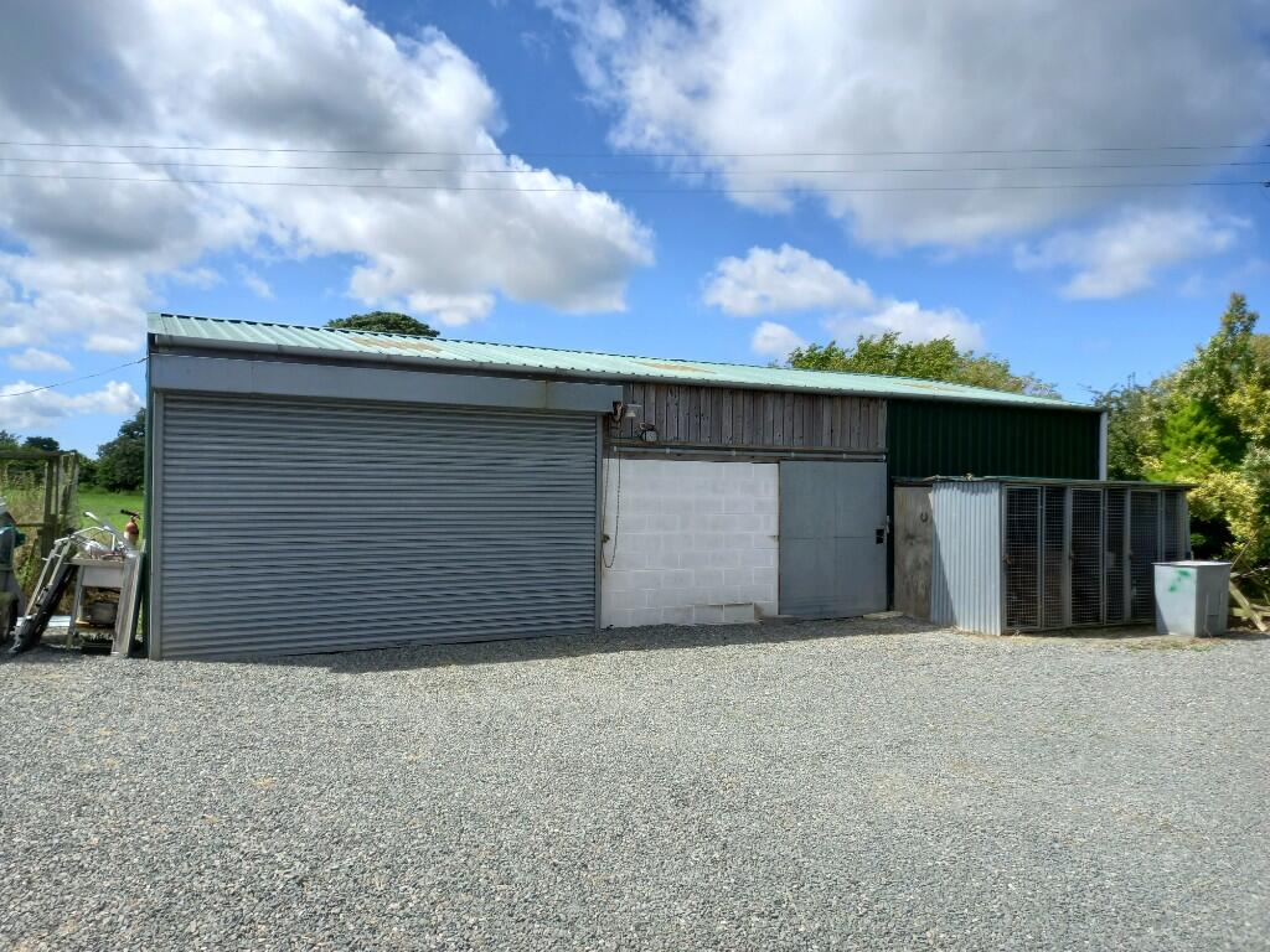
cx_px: 635
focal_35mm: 25
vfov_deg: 54.9
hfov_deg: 69.4
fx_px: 917
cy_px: 476
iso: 25
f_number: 2
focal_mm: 4.6
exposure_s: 1/803
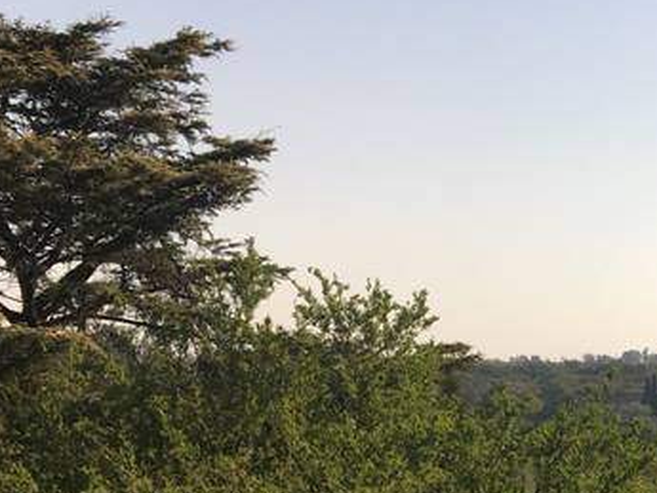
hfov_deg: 20.8
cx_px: 838
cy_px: 720
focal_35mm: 86
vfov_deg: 15.9
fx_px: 1633
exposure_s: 1/1637
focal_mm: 4.15
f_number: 2.2
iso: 32
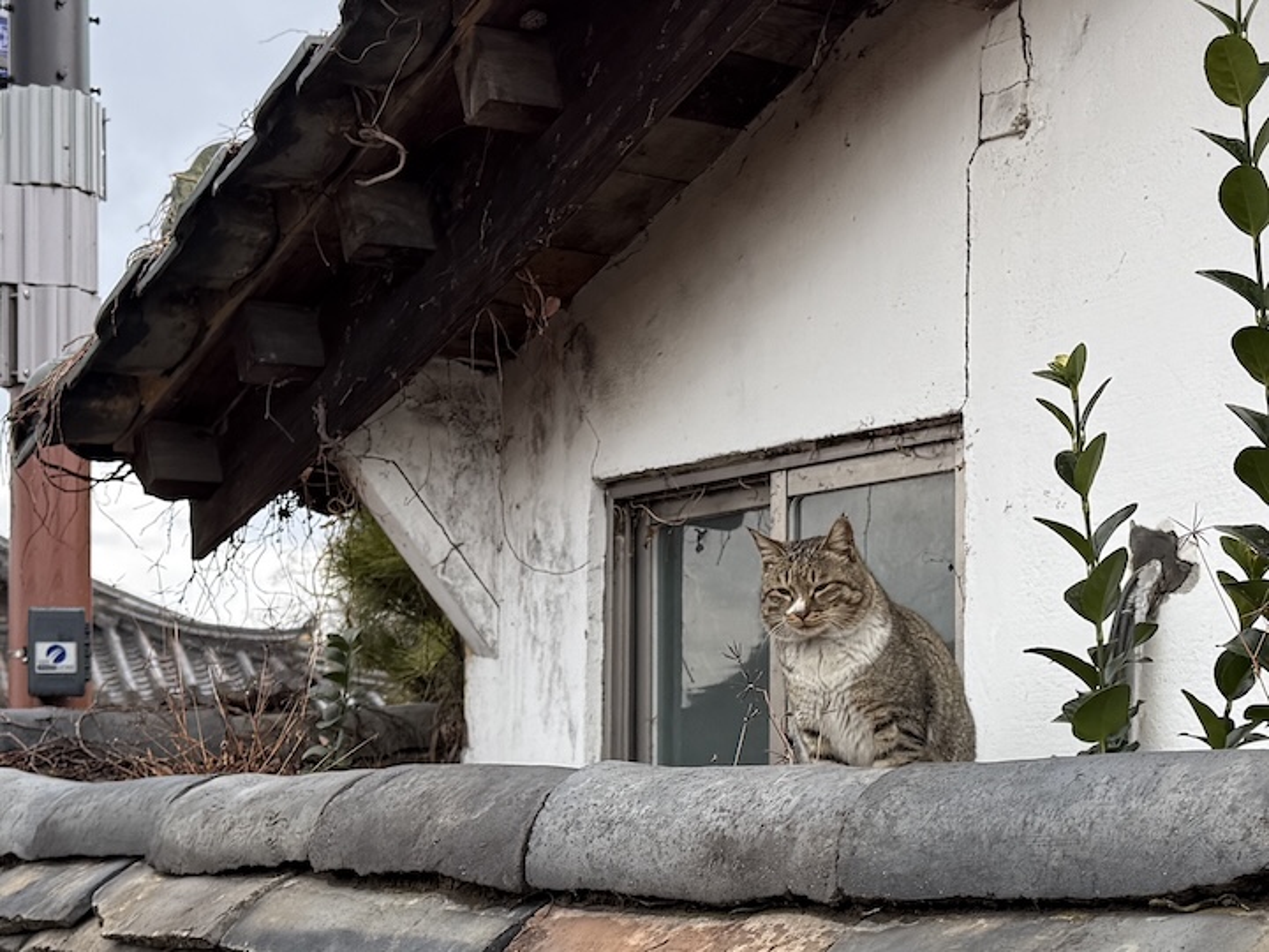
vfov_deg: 56.8
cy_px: 476
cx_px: 634
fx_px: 880
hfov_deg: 71.6
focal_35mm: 24
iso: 100
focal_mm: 6.76
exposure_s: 1/255
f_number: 1.78
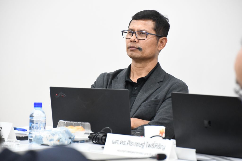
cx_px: 121
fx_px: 1560
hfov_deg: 8.9
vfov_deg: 5.9
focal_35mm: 232
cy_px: 80
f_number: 6
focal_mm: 155
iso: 4500
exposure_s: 1/50
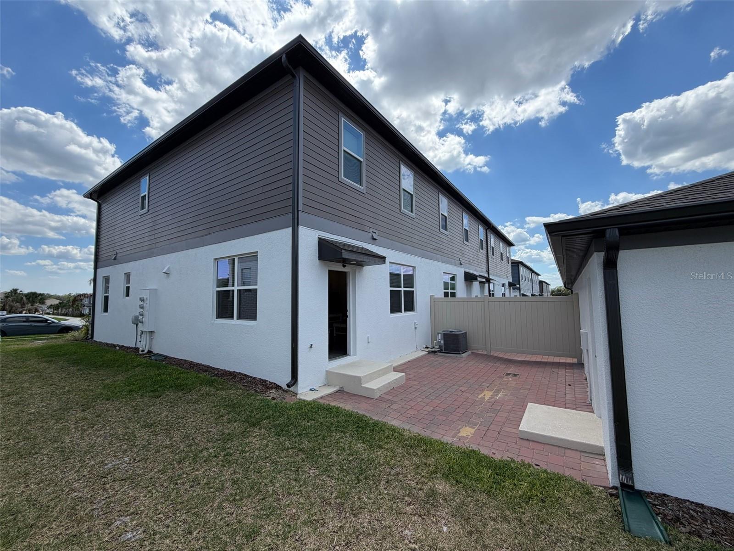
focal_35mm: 14
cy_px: 276
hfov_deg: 102.1
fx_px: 297
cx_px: 367
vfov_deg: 85.7
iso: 25
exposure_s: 1/1001
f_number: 2.2
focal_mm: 2.22
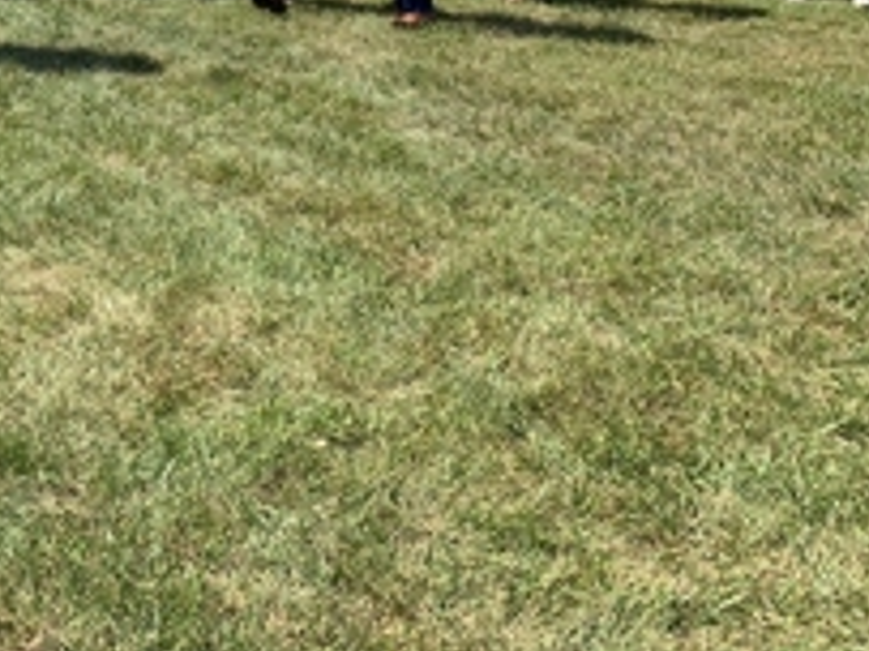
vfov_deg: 21.7
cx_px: -154
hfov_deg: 27.0
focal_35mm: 64
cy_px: -66
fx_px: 1606
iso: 25
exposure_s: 1/2833
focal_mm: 4.25
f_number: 1.8
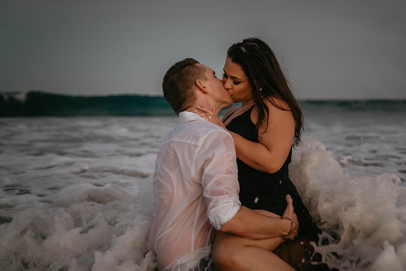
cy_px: 147
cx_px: 235
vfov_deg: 21.9
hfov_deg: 32.3
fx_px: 699
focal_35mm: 62
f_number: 2.8
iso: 500
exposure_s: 1/200
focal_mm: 52
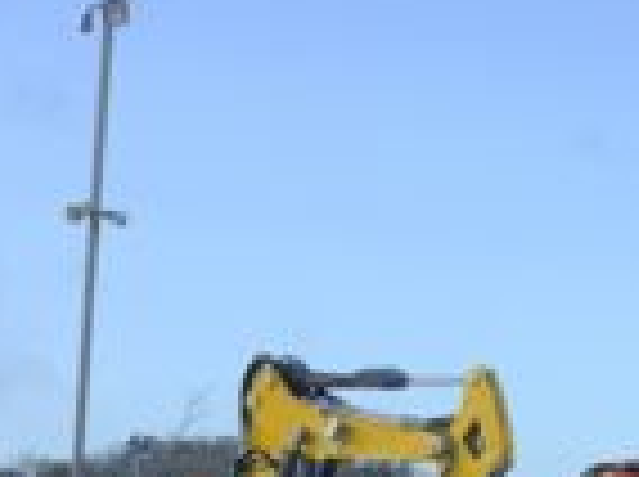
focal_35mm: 131
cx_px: -54
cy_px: 832
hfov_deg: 14.7
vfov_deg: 10.6
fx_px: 2414
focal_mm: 3
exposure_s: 1/122
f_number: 1.8
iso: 20
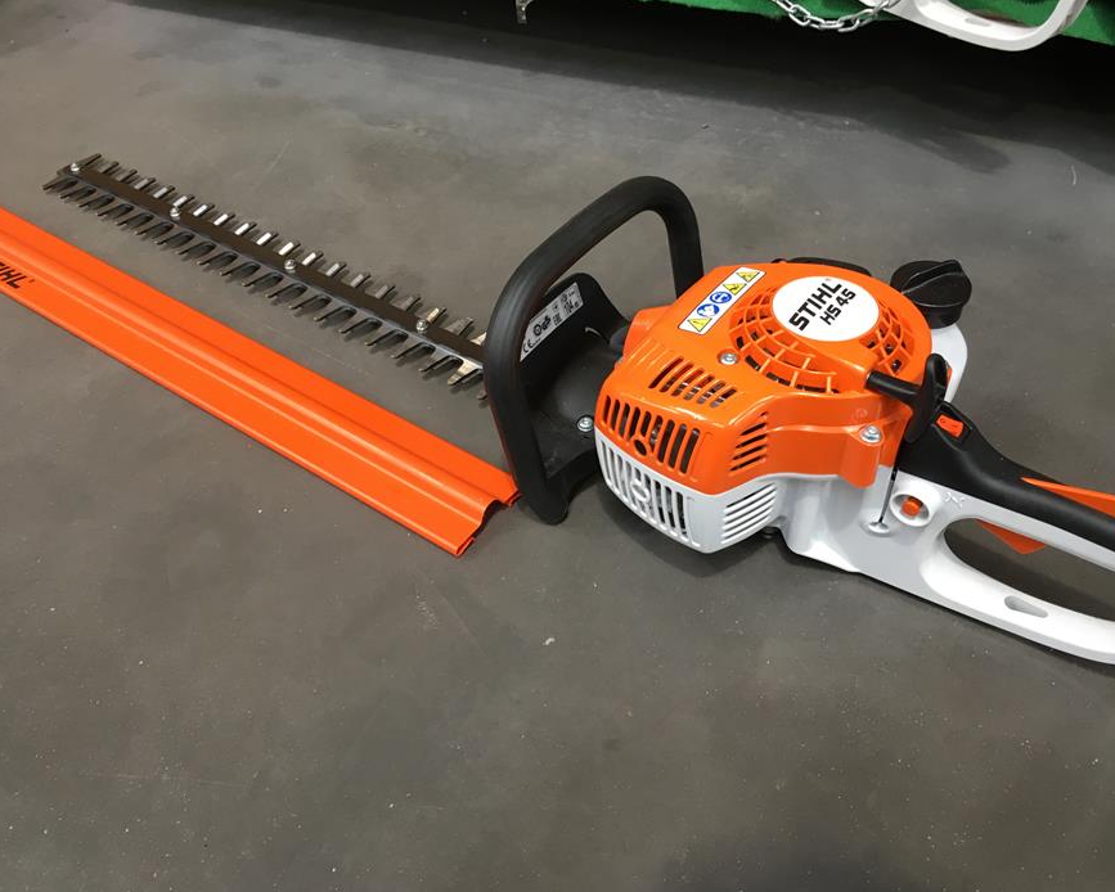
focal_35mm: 31
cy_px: 456
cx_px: 585
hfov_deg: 57.1
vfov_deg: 47.1
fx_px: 1023
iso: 100
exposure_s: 1/33
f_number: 2.2
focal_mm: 4.15
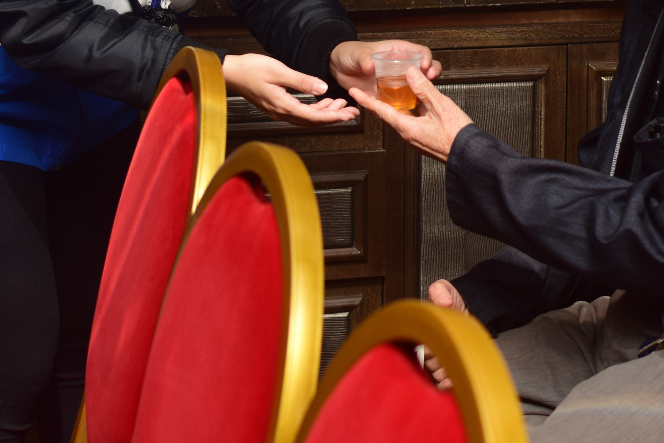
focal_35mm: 121
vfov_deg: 11.1
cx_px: 456
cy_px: -65
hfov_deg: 16.9
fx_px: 2234
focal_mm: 35
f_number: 3.5
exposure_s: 1/60
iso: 100
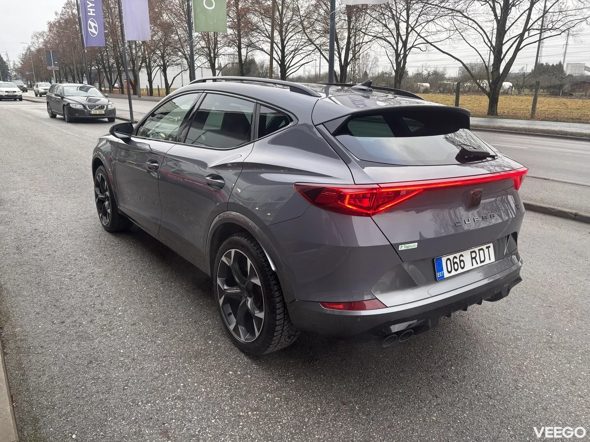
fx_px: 443
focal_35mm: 26
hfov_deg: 67.3
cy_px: 221
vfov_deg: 53.1
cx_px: 295
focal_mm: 5.96
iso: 125
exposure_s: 1/121
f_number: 1.6
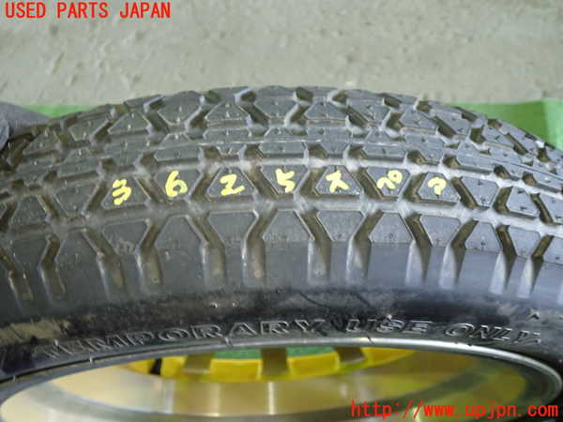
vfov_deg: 46.8
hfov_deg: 60.0
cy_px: 211
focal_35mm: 30
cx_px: 282
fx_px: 488
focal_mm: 5.4
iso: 500
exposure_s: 1/30
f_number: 2.3
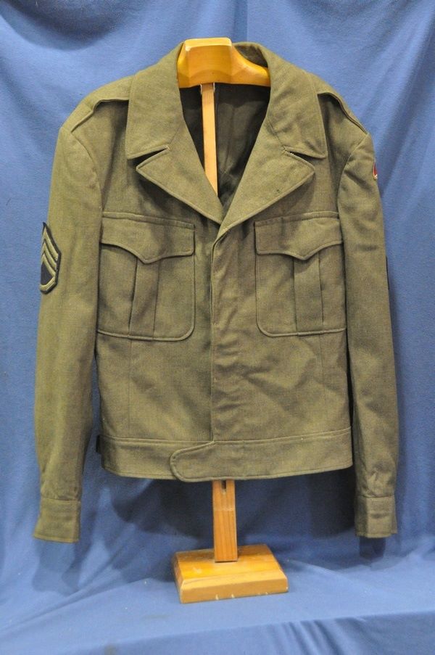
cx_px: 218
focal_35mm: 69
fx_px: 1253
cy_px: 328
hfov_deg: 19.7
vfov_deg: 29.3
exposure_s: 1/40
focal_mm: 46
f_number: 6.3
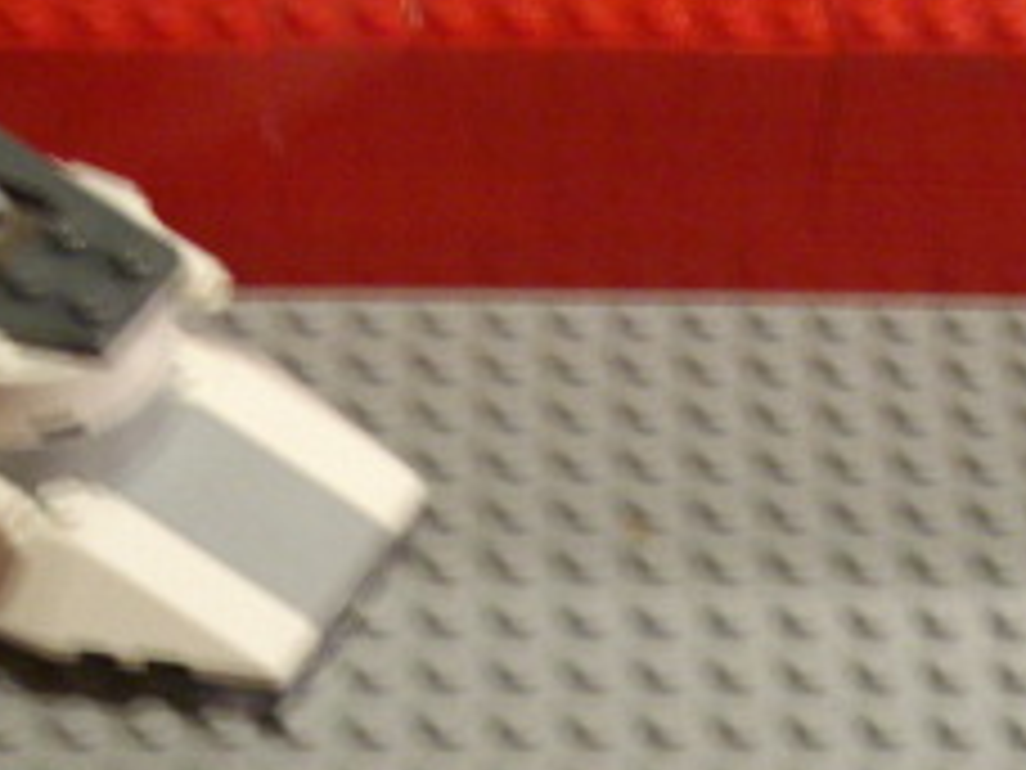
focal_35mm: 101
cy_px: 937
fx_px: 2994
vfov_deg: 14.2
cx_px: 734
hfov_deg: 19.3
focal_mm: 6
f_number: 2.7
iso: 320
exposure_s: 1/4
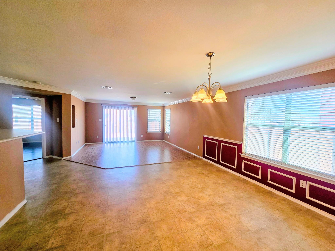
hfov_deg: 106.2
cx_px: 168
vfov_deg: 89.9
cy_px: 126
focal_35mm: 13
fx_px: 126
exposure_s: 1/121
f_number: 2.2
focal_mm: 2.2
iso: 50
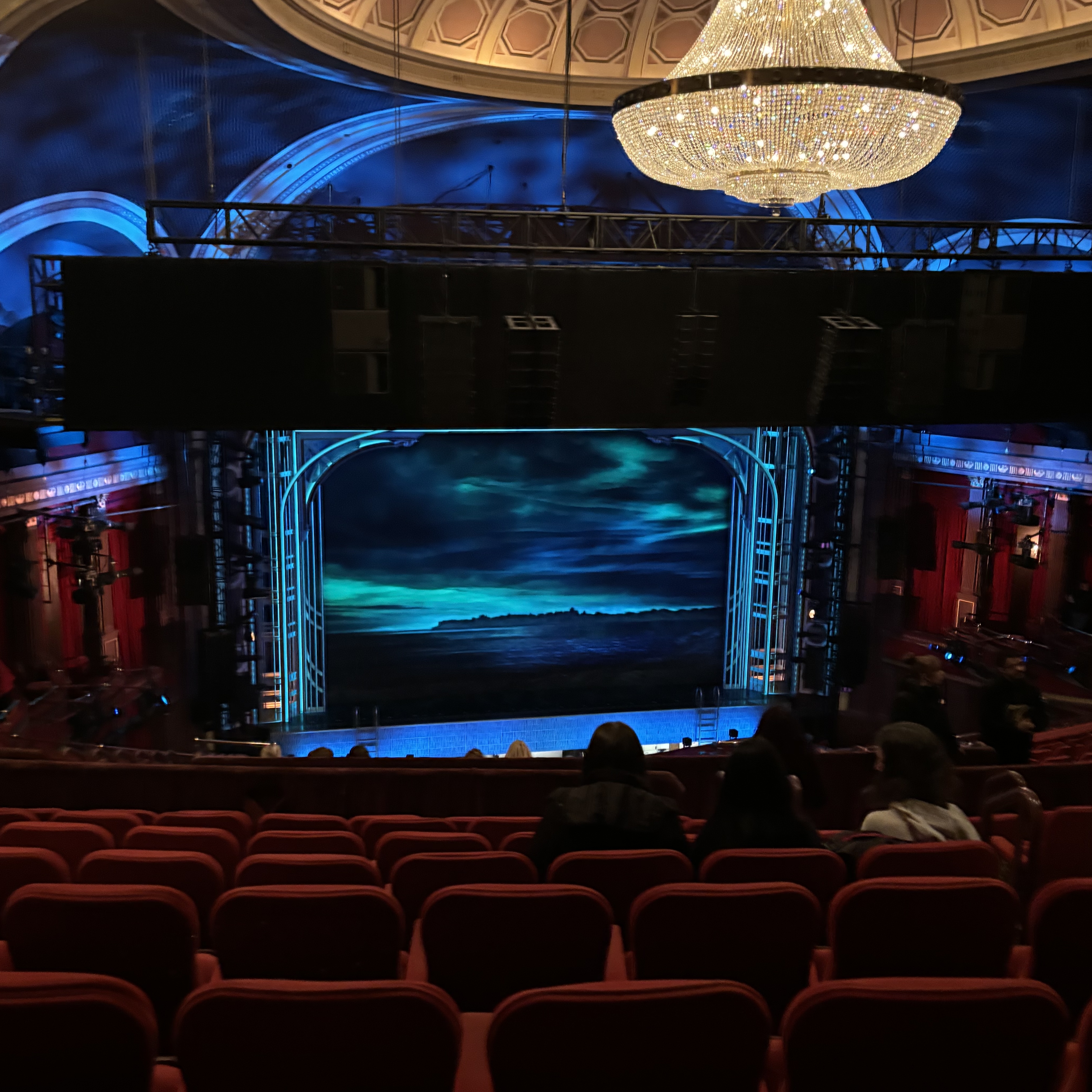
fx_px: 1142
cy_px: 535
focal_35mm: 32
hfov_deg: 51.1
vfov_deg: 51.1
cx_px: 526
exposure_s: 1/30
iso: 800
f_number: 1.6
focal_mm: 5.96
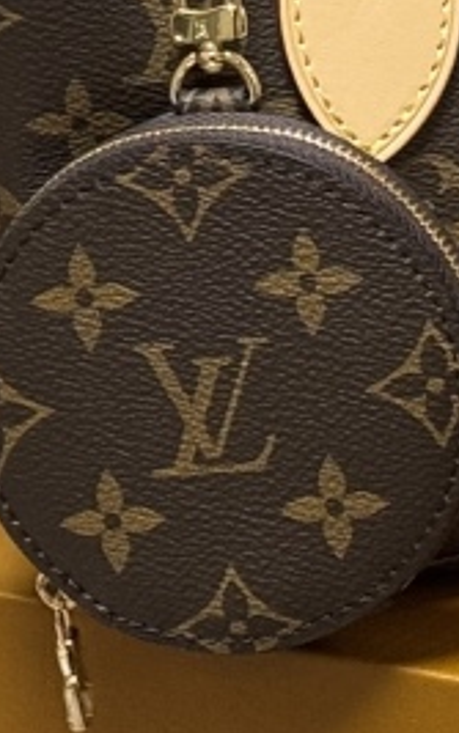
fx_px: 5481
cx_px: 594
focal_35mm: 274
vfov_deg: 7.6
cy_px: -129
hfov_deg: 4.8
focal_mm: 6.76
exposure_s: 1/50
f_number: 1.78
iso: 80
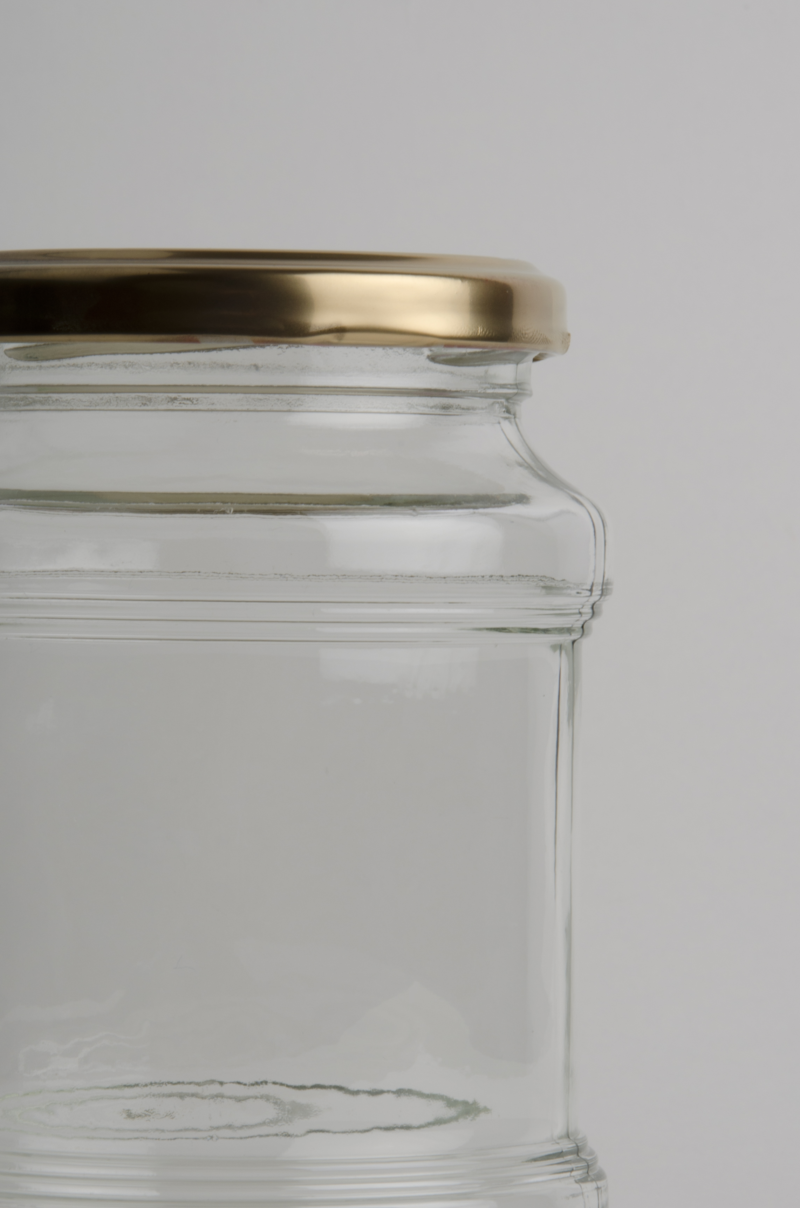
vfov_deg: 10.1
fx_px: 6821
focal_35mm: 204
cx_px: 255
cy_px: 730
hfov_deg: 6.7
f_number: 22
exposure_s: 1/200
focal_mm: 95
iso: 100
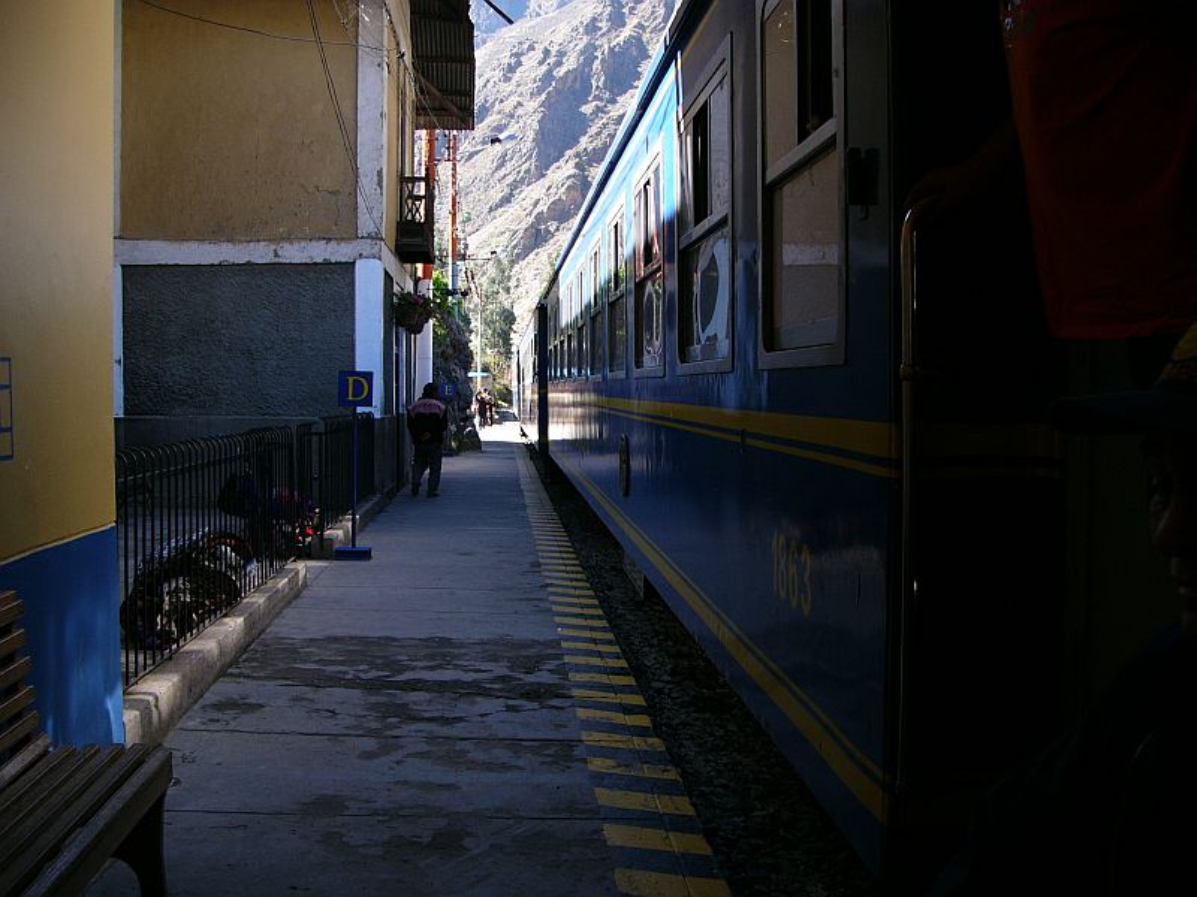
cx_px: 598
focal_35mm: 36
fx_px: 1245
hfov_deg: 51.4
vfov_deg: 39.7
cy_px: 448
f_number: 2.8
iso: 50
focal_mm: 6
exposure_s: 1/160
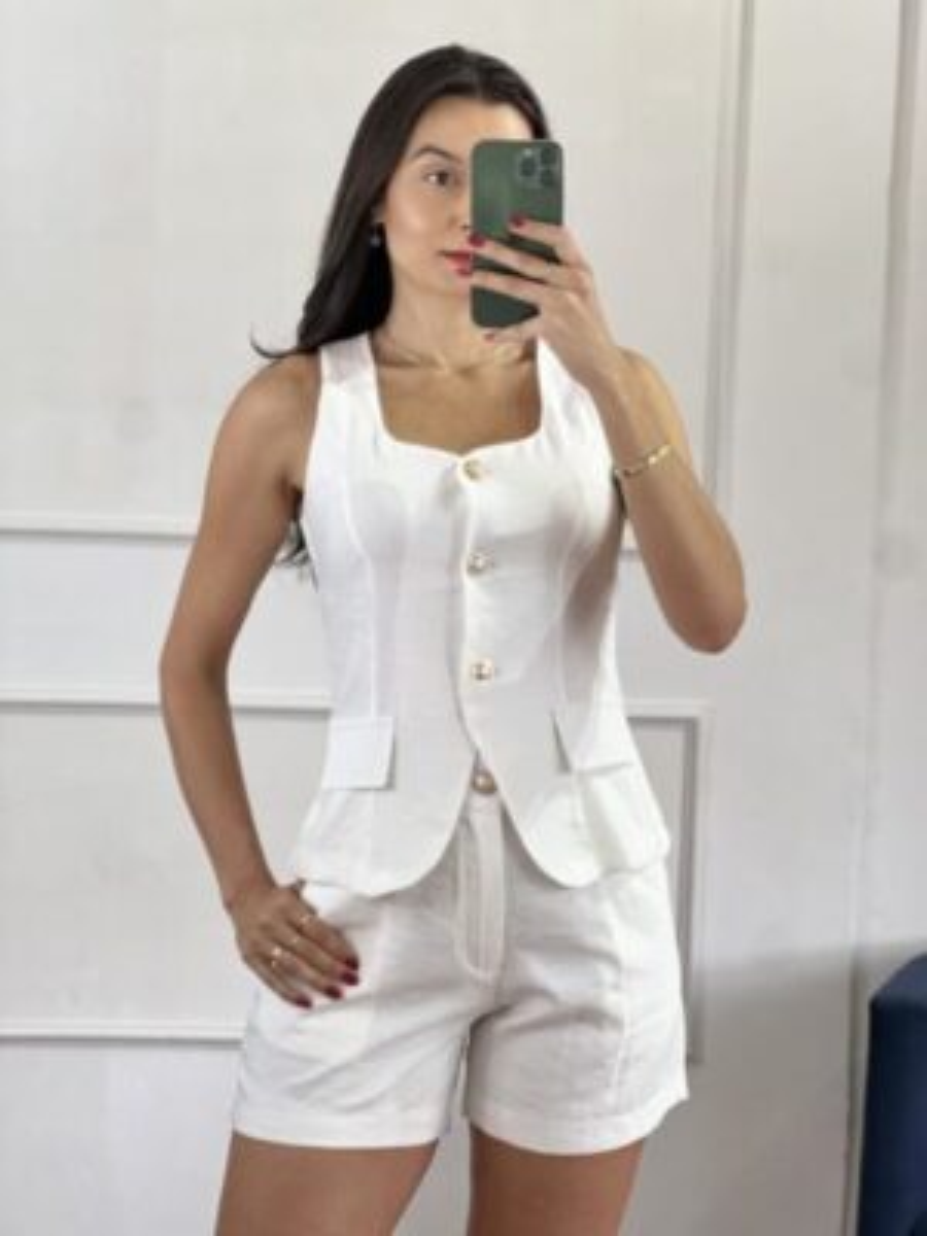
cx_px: 464
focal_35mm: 77
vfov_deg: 25.3
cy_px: 618
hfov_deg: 19.1
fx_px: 2749
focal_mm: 9
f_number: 2.8
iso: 160
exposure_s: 1/120
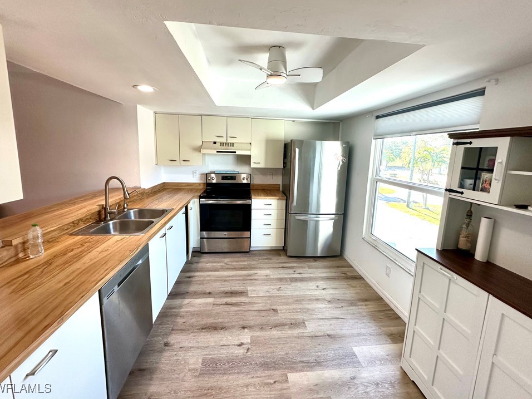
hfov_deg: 98.2
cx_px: 268
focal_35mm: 15
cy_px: 186
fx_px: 231
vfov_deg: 81.6
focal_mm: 2.22
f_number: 2.2
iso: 160
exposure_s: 1/120
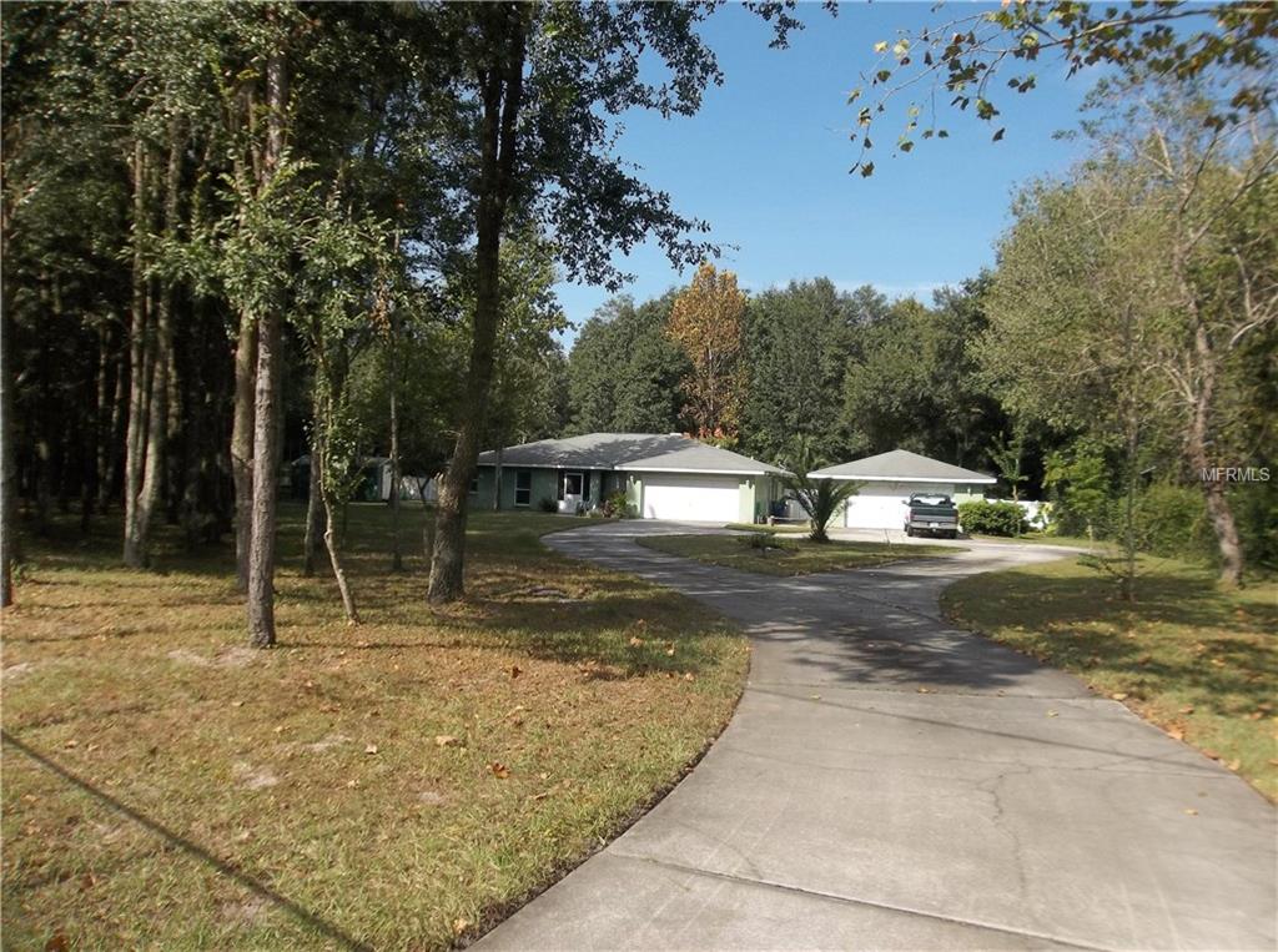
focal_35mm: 27
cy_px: 476
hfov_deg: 65.4
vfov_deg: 51.2
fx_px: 994
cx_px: 639
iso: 80
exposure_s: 1/160
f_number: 8.9
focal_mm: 4.9
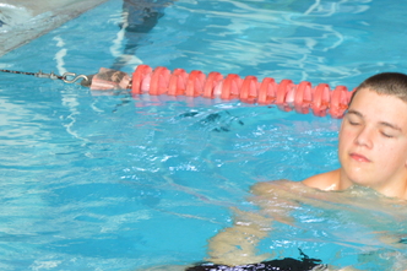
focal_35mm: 268
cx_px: 344
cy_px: 212
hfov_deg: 7.7
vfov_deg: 5.1
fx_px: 3028
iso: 720
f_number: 5.3
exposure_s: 1/60
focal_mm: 80
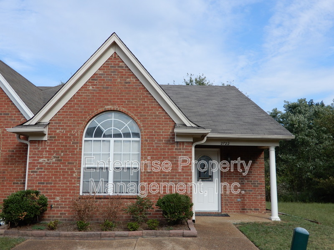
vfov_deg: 40.7
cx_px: 167
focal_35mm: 35
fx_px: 338
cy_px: 125
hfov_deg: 52.6
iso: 80
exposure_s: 1/640
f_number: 4
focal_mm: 6.2
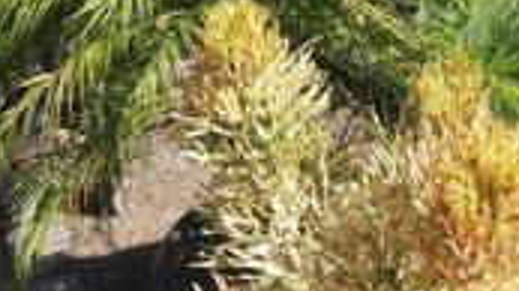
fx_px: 1334
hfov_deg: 21.9
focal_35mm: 97
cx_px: 348
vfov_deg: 10.9
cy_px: -369
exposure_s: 1/15
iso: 350
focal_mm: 4.5
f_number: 2.8
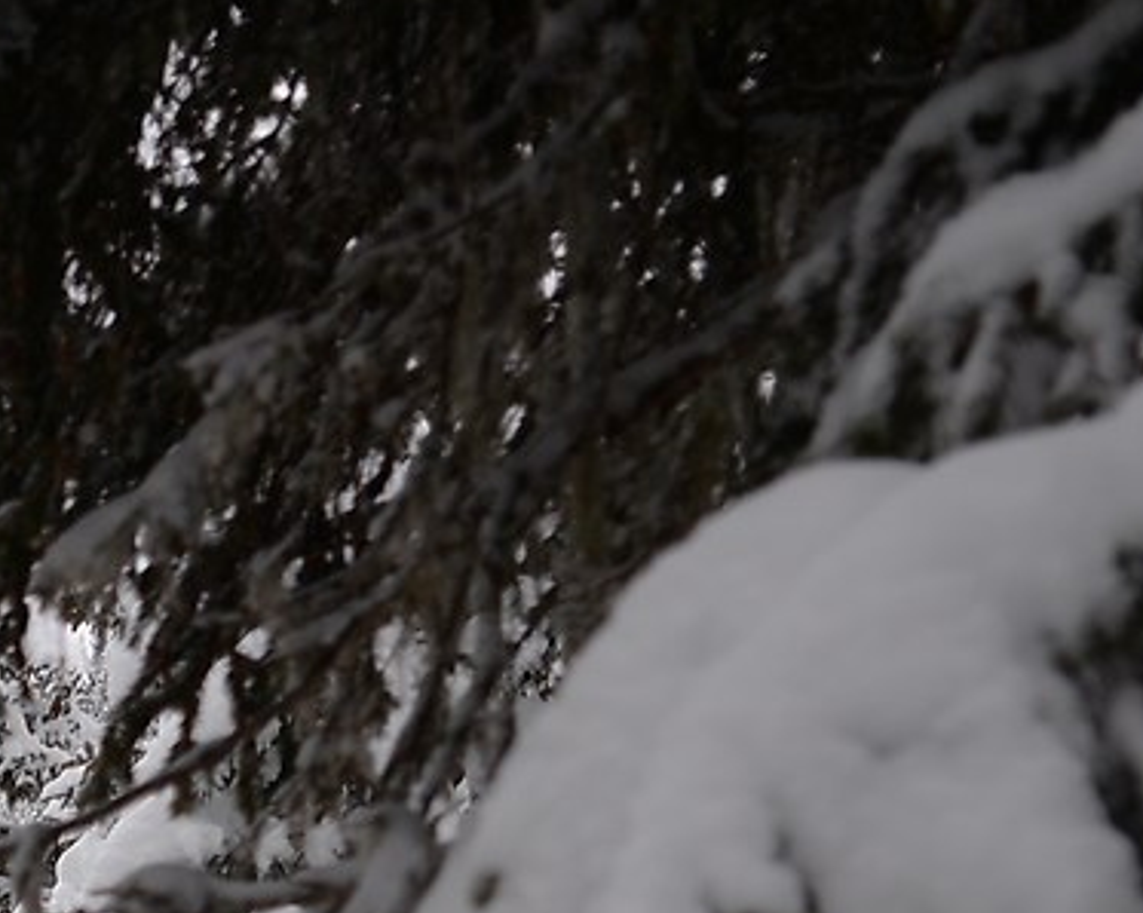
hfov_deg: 11.9
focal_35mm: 145
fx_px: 4903
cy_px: 2273
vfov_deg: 9.4
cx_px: -1115
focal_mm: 24
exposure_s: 1/1000
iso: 100
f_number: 2.8
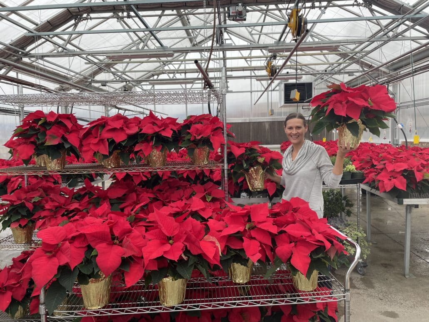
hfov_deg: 67.3
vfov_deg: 53.1
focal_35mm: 26
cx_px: 214
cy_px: 161
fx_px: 322
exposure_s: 1/130
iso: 32
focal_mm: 4.2
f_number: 1.6
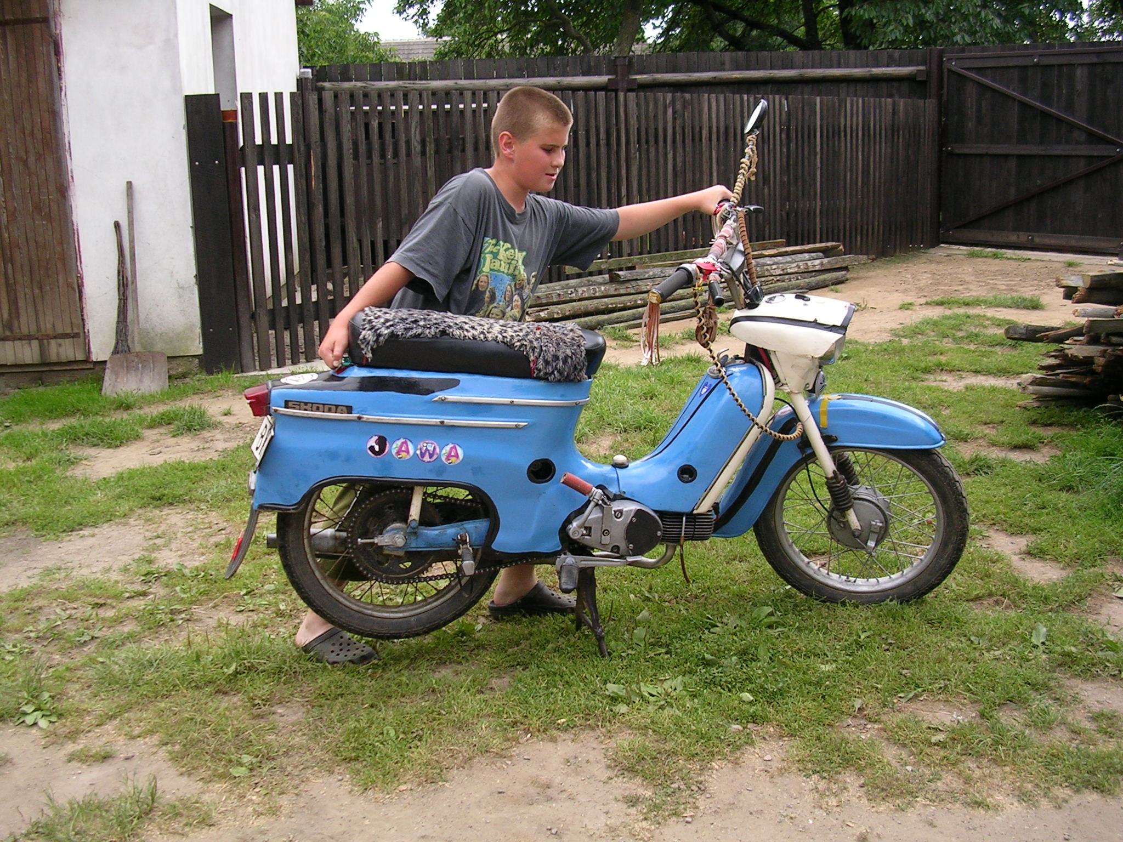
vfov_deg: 37.7
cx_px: 562
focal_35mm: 38
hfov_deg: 49.0
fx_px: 1233
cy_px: 421
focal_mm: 5.8
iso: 50
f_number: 2.8
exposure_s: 1/286
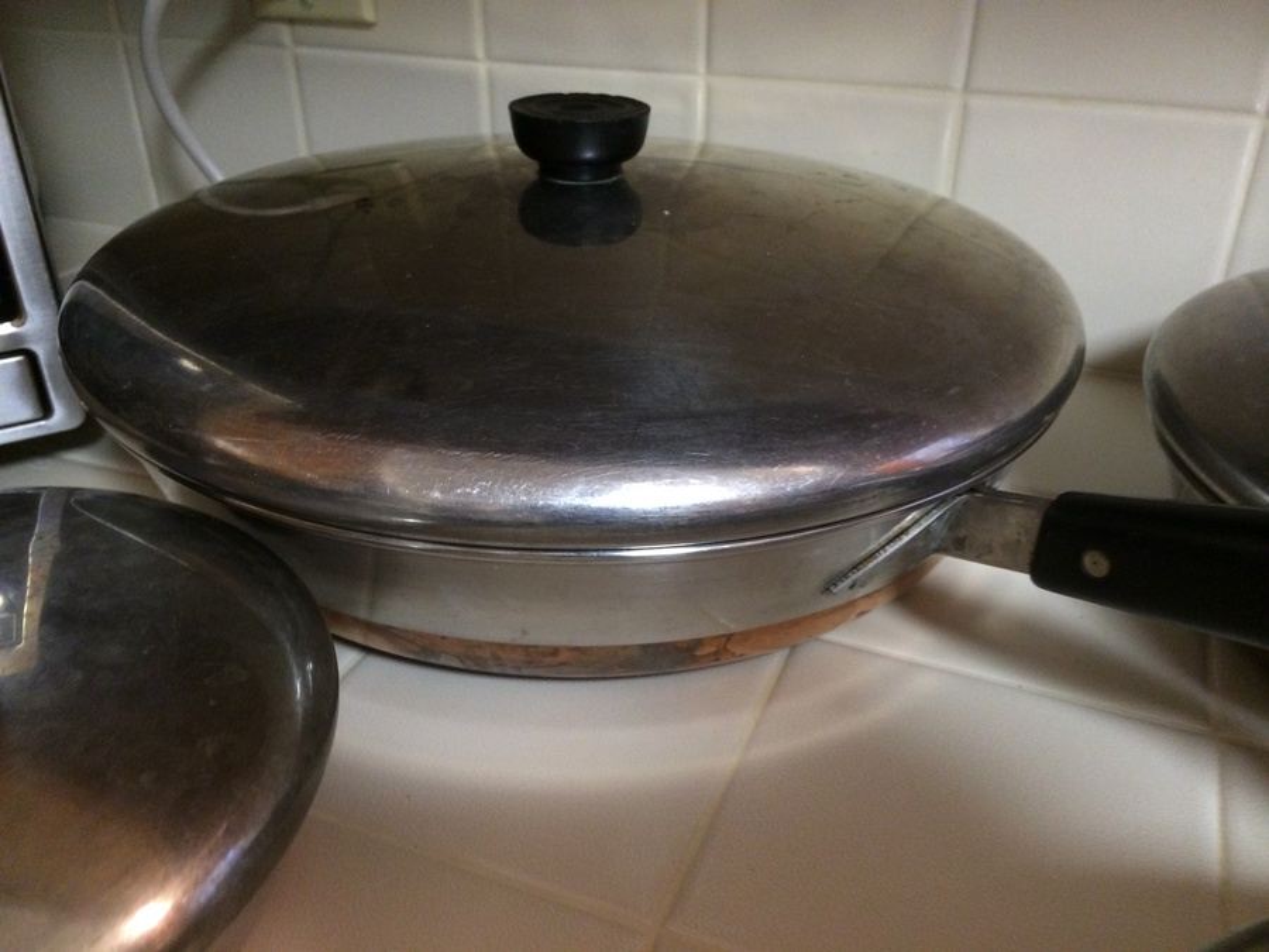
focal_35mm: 30
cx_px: 634
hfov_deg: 60.0
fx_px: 1100
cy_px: 476
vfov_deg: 46.8
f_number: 2.2
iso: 320
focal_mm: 4.12
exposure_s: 1/15
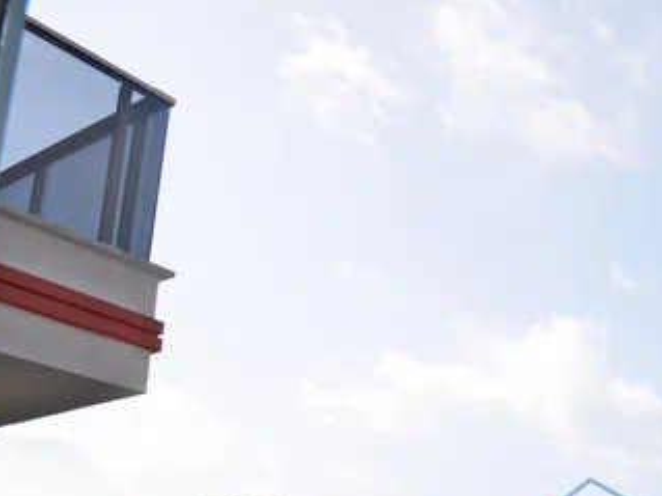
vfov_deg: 30.4
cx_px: 791
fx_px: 808
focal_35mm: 42
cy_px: 550
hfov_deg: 35.3
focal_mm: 11
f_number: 7.1
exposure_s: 1/250
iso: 100
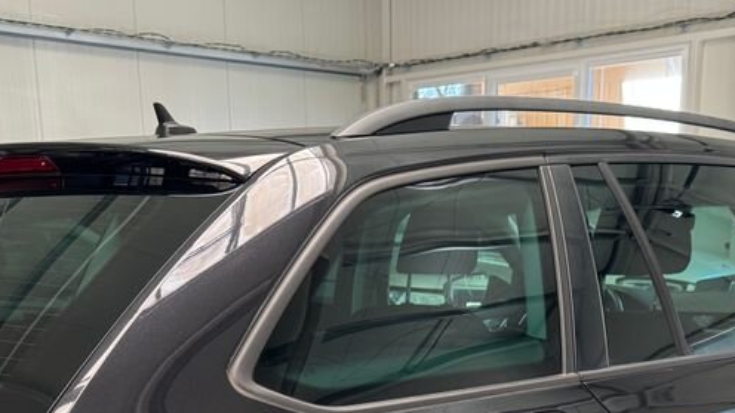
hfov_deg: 38.5
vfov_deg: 20.2
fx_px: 1052
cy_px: 545
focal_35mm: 54
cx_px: 365
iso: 200
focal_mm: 6.76
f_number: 1.78
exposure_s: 1/103
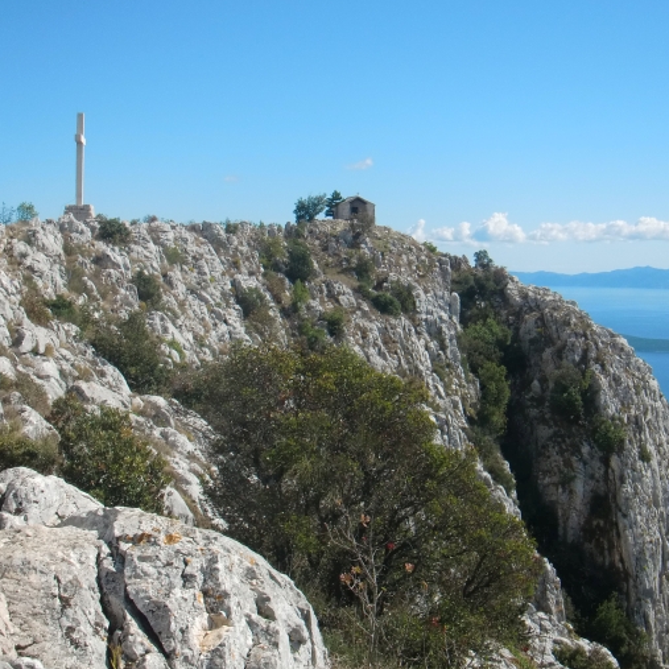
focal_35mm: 53
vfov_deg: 32.1
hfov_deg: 32.1
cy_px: 281
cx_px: 388
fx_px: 1159
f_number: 8.9
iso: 100
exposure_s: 1/250
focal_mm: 6.66
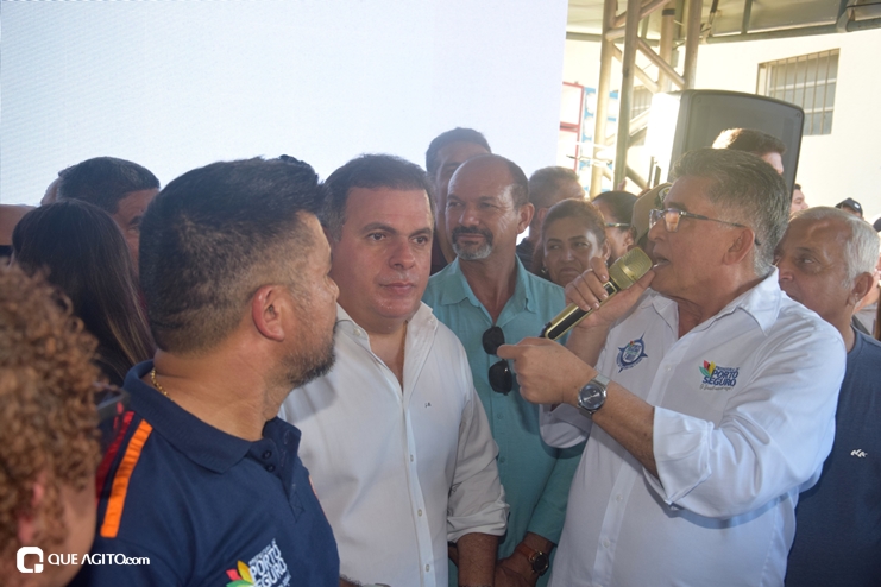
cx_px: 440
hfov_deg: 46.4
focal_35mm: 42
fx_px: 1028
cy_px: 294
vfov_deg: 31.9
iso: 720
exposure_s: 1/125
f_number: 5.6
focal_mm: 28
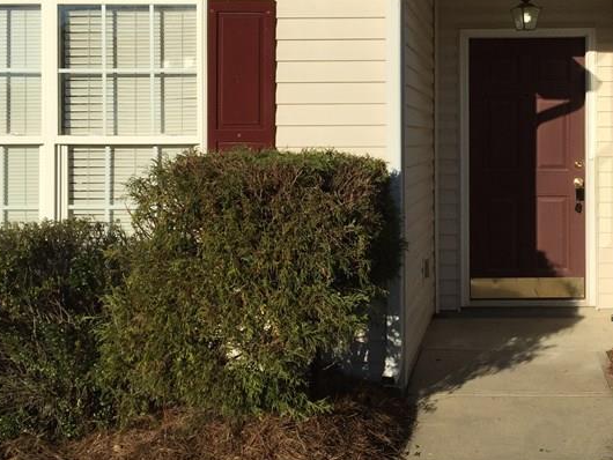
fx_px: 992
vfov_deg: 26.0
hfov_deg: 33.2
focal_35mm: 56
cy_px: 157
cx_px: 501
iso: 32
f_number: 2.2
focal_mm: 4.15
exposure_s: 1/4405
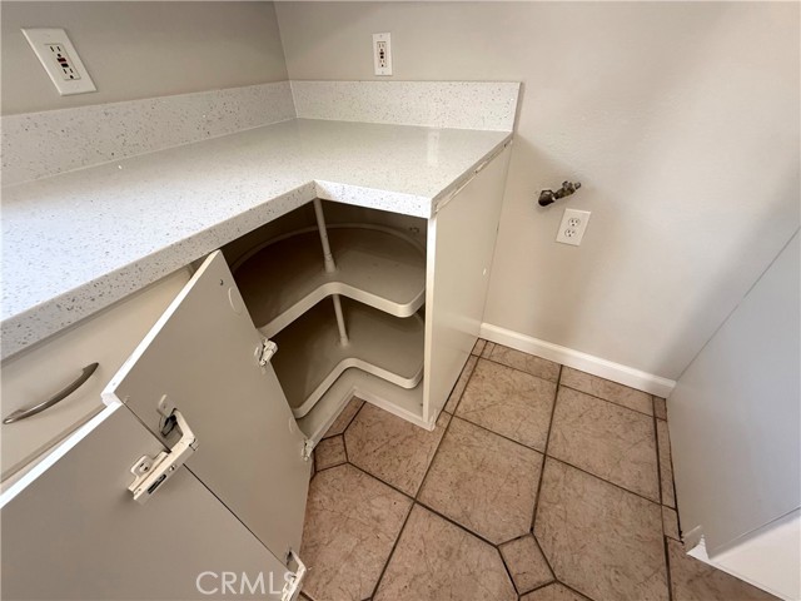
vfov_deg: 85.7
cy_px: 300
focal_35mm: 14
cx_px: 400
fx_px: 324
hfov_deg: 102.1
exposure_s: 1/120
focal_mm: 2.22
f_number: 2.2
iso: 250
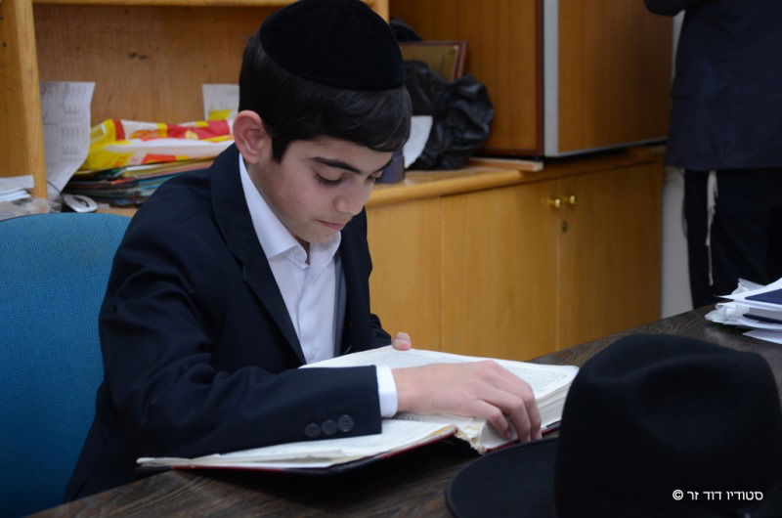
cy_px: 259
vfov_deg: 21.5
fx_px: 1366
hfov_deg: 32.0
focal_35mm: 63
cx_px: 391
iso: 800
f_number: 4.8
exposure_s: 1/80
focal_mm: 42
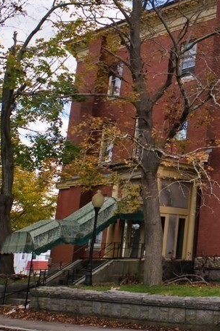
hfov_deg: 18.2
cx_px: 364
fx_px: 578
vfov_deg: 31.5
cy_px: 99
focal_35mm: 63
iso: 100
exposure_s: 1/320
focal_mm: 14
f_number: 5
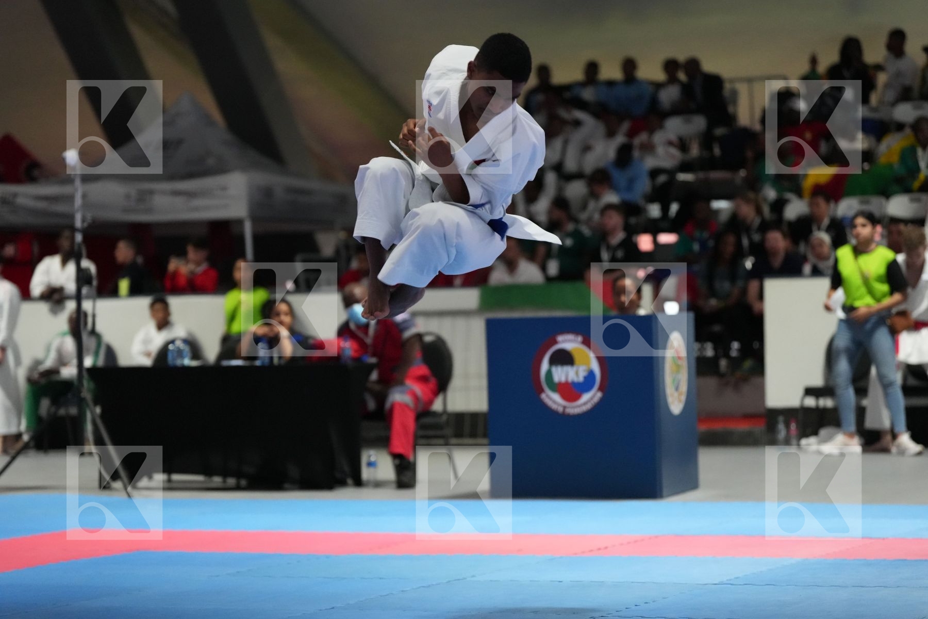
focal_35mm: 103
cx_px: 464
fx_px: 2655
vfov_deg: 13.3
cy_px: 310
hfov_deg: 19.8
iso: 6400
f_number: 2.8
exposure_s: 1/500
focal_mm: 103
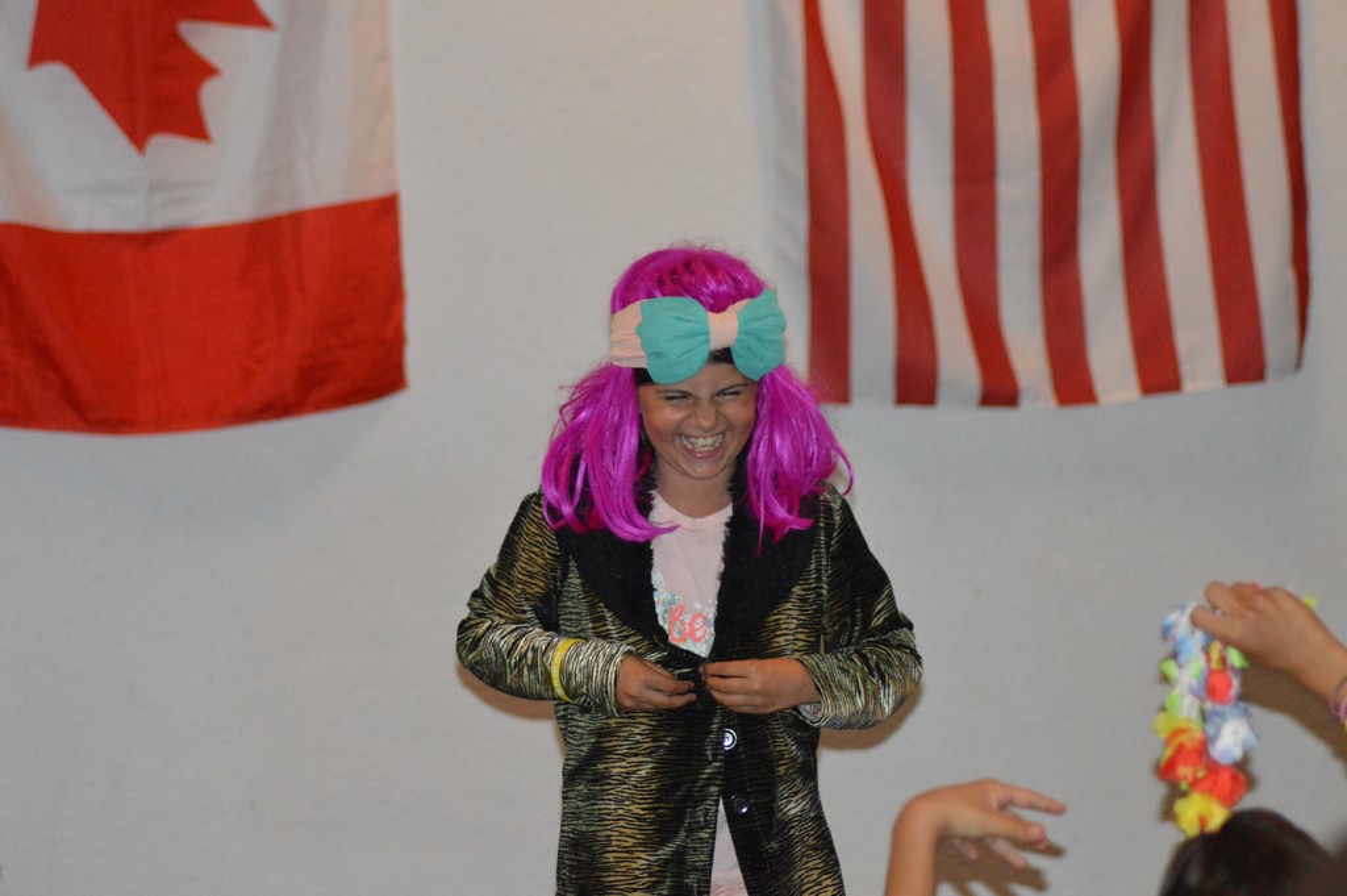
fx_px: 7571
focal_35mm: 202
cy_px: 448
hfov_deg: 10.2
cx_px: 674
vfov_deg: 6.8
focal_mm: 135
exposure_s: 1/160
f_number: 4.2
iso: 3200
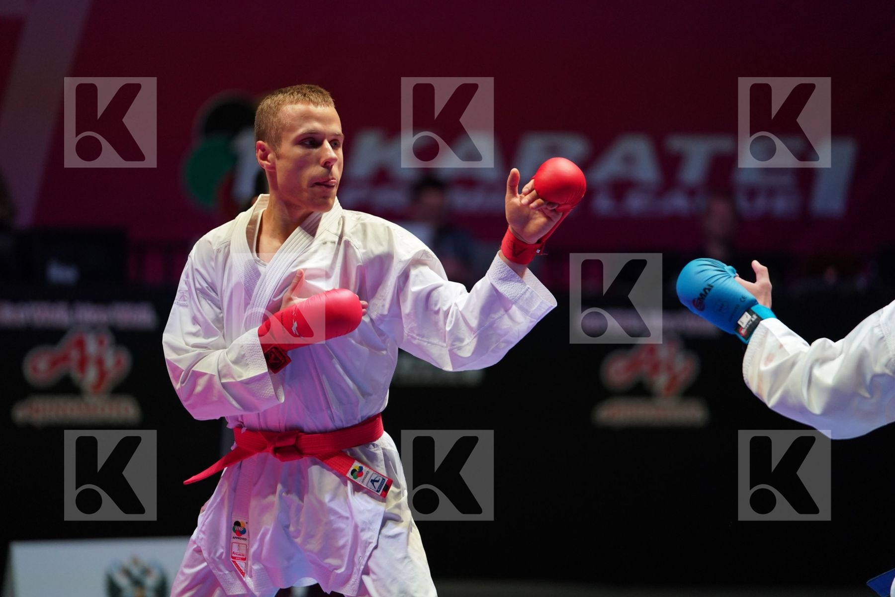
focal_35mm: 200
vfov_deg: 6.9
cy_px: 298
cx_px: 448
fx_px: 4972
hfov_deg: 10.3
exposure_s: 1/1000
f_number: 2.8
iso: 2000
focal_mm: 200
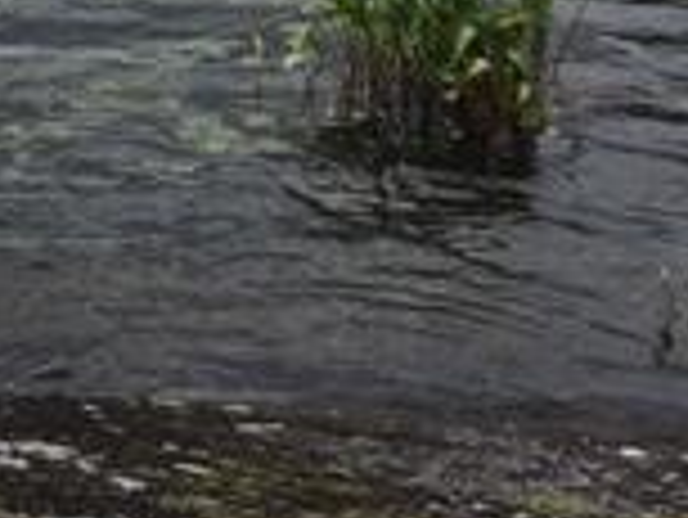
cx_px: -94
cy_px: -495
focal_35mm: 121
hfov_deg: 15.8
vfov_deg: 11.2
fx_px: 2407
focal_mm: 4.15
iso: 25
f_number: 2.2
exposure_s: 1/1399
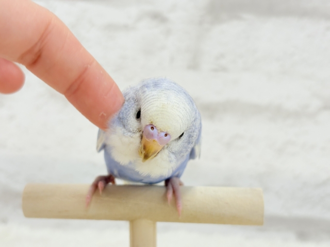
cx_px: 165
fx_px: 496
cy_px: 124
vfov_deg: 28.0
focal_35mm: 52
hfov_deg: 36.8
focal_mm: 5.96
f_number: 1.6
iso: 40
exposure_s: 1/50
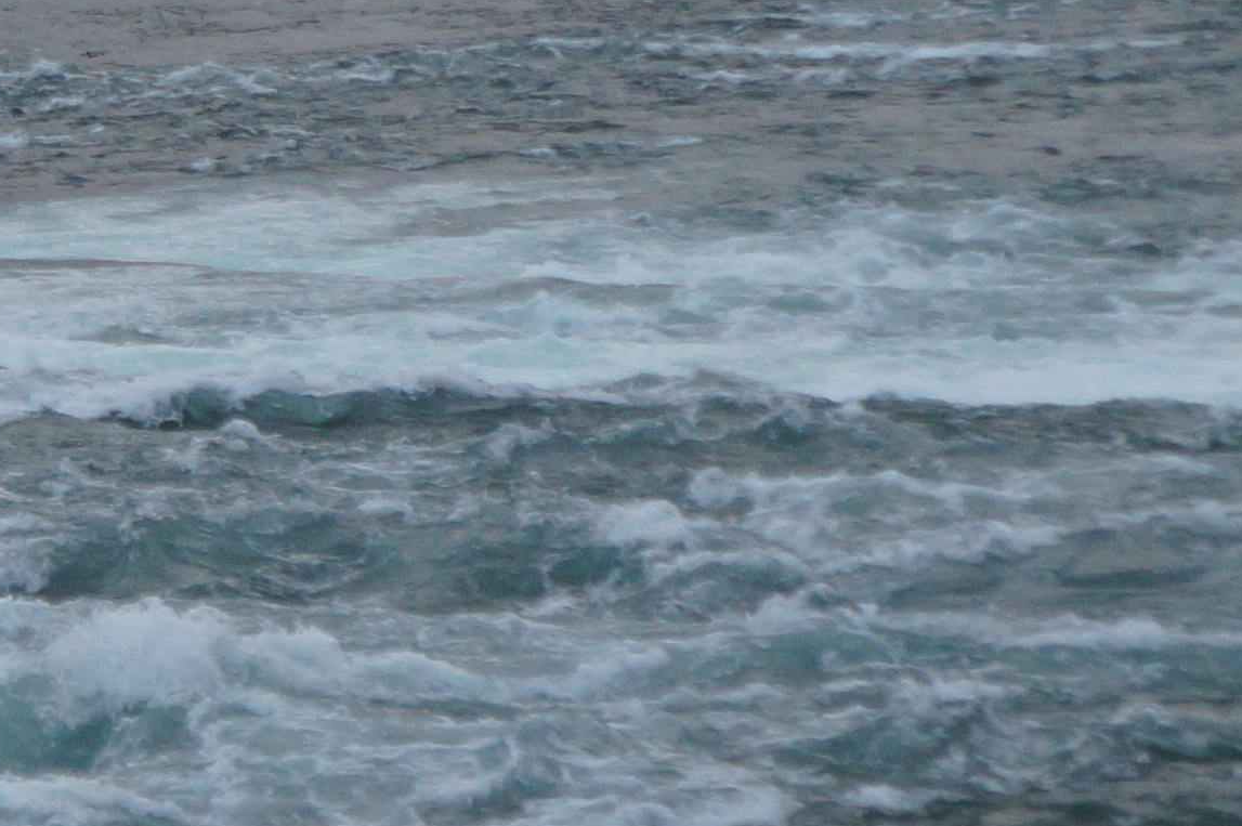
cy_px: -639
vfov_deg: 4.3
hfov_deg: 6.5
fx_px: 10825
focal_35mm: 314
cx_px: -702
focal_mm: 44
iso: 400
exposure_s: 1/160
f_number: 5
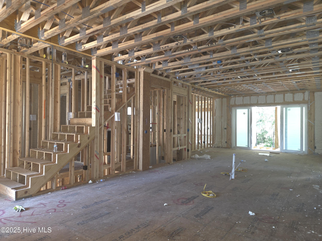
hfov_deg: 73.9
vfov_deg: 58.9
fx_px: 214
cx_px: 161
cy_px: 120
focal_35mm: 23
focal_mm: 5.4
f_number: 1.8
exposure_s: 1/60
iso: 250
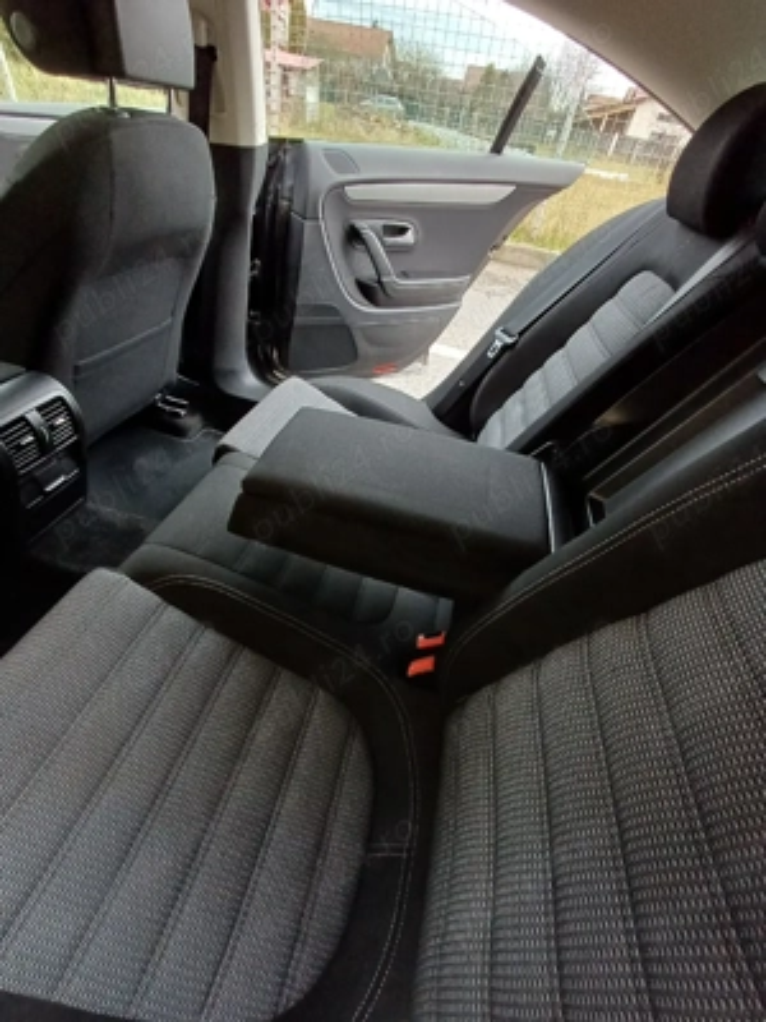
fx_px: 472
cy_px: 511
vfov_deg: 94.5
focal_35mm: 16
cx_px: 383
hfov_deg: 78.1
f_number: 2.2
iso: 160
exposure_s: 1/50
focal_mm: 1.64
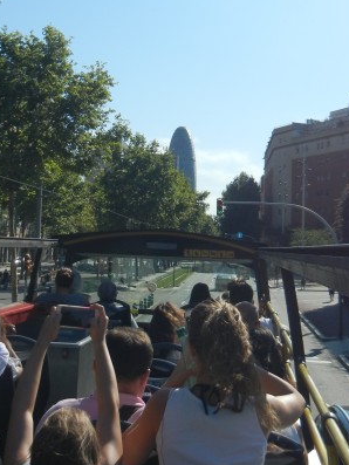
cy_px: 138
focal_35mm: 58
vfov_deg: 32.8
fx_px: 779
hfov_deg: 25.2
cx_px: 196
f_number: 7
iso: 160
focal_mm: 5.4
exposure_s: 1/605
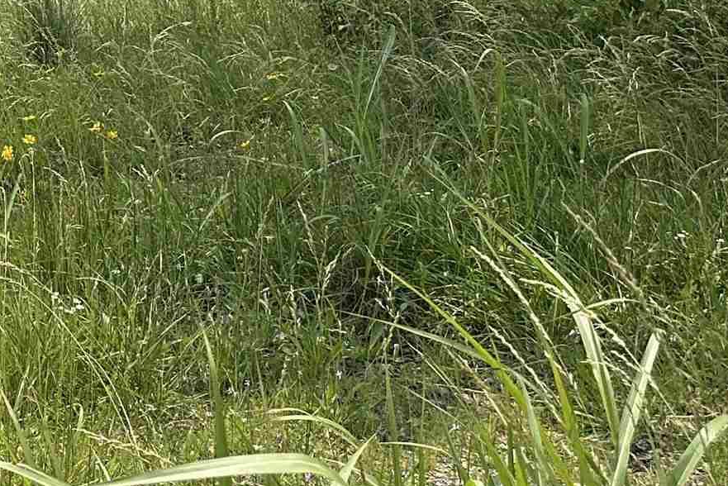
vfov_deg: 15.0
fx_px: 1760
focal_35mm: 87
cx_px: -425
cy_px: -139
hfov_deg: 19.7
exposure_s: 1/5525
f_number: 1.78
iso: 80
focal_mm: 6.86
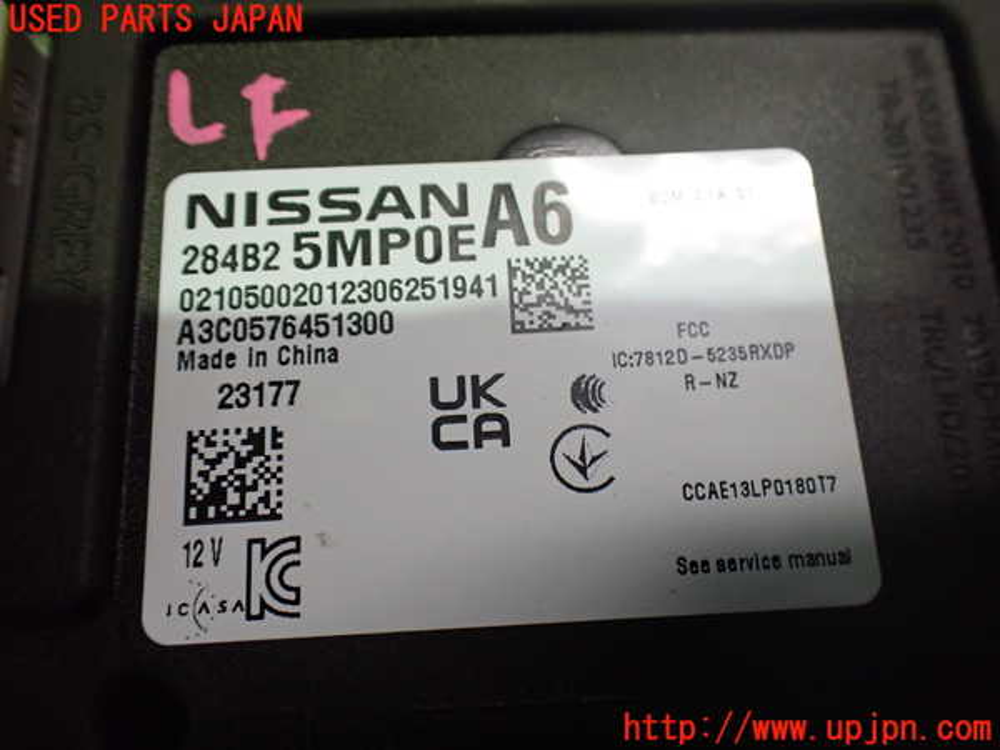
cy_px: 375
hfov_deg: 60.0
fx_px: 867
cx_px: 500
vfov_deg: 46.8
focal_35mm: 30
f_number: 2.3
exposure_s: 1/100
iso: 800
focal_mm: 5.4
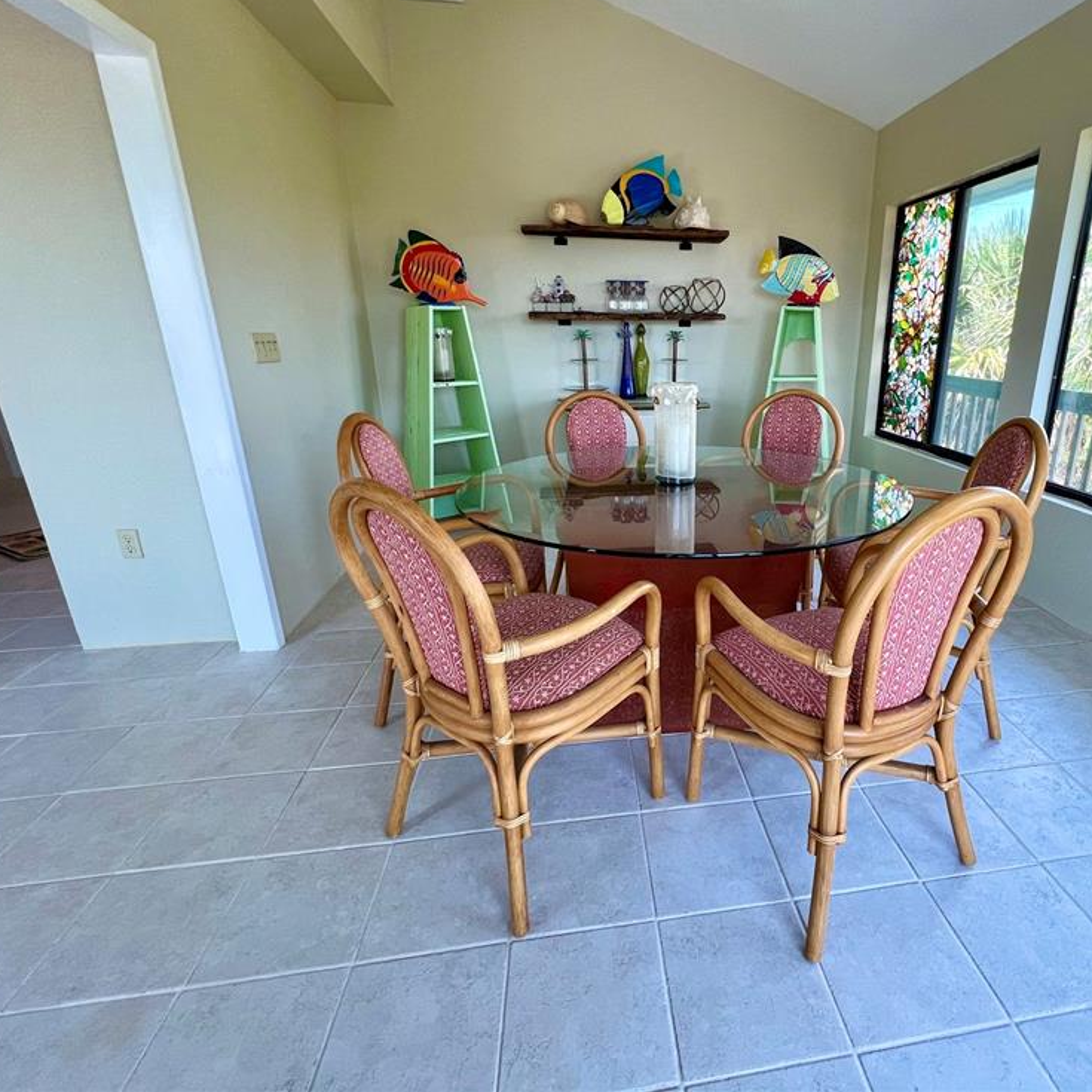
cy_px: 523
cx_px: 669
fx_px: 571
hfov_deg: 86.1
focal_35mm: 16
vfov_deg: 87.4
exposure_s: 1/120
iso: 80
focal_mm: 1.57
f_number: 1.8
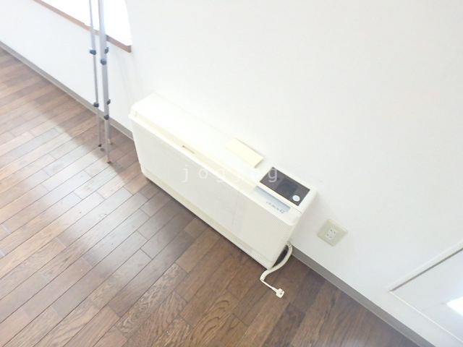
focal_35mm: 21
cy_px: 174
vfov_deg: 63.4
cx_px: 232
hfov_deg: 79.0
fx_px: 281
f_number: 3.5
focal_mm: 3.7
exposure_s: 1/20
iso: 800
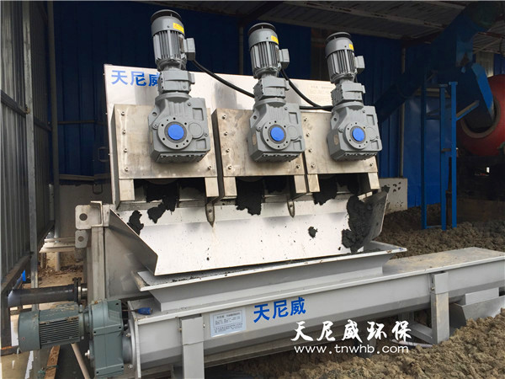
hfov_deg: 61.7
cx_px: 252
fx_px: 423
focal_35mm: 29
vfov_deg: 48.2
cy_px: 190
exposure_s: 1/408
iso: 32
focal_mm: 4.15
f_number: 2.2
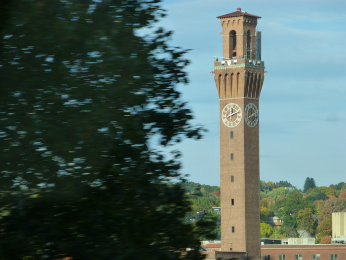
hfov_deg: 9.9
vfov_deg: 7.5
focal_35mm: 199
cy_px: 130
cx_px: 173
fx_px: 1989
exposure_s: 1/320
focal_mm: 35.6
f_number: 5.5
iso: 160
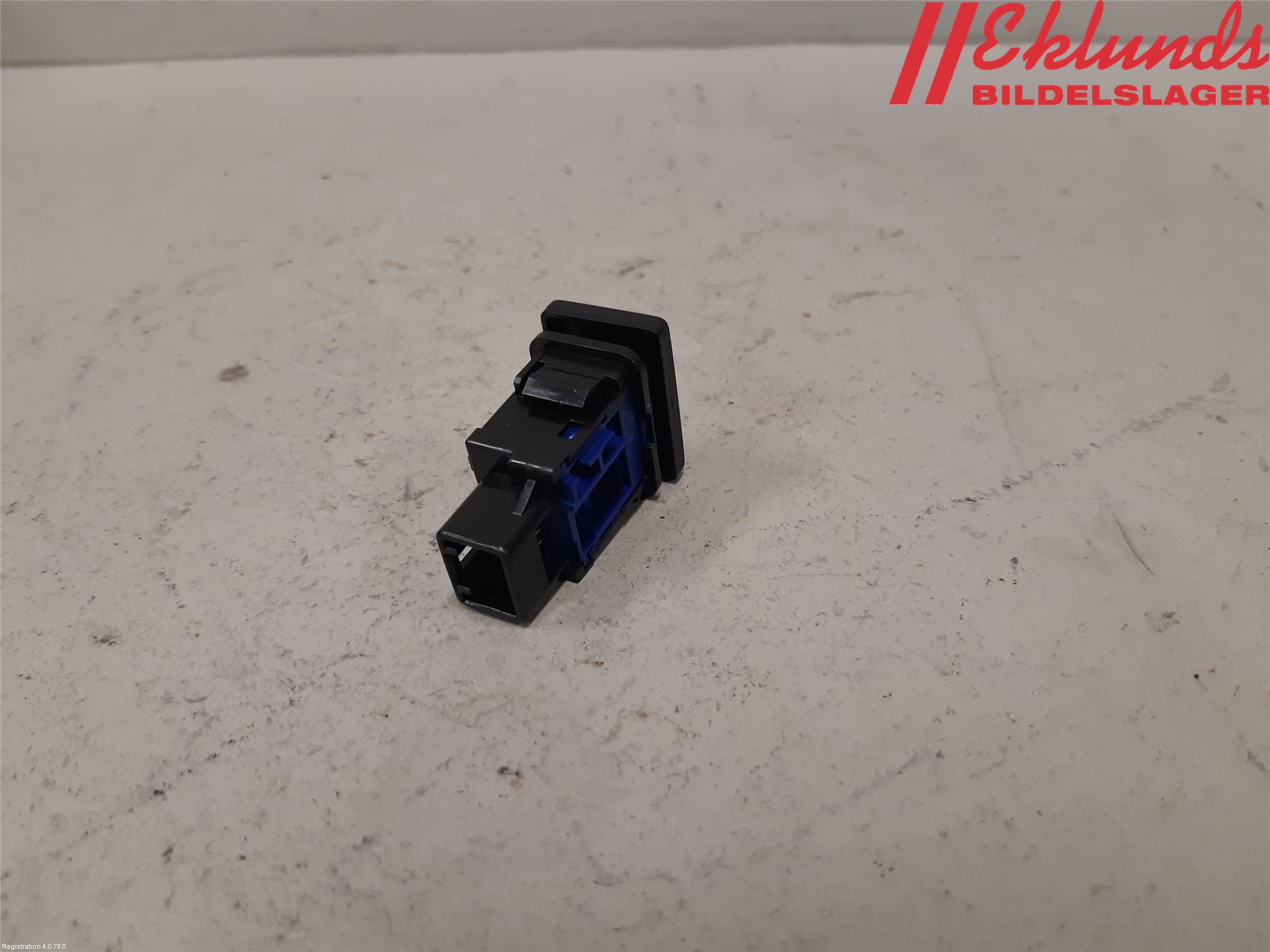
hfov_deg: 67.3
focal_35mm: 26
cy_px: 476
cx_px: 635
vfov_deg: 53.1
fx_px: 954
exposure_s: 1/50
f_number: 1.7
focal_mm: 3.93
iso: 125
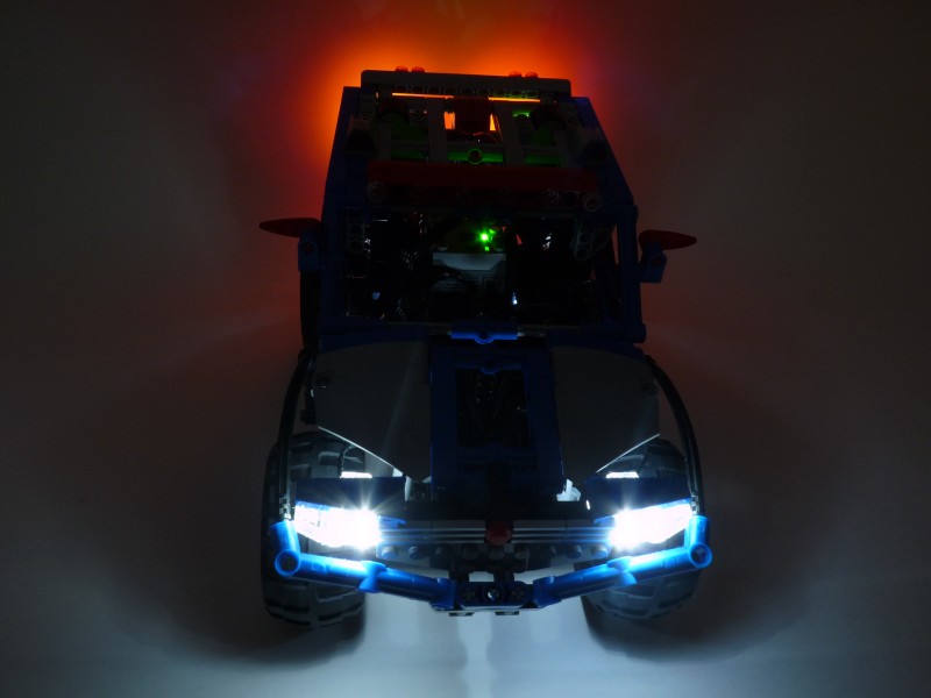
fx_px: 726
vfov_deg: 51.4
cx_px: 466
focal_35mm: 27
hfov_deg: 65.3
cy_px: 349
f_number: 6.3
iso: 100
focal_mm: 4.8
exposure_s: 60
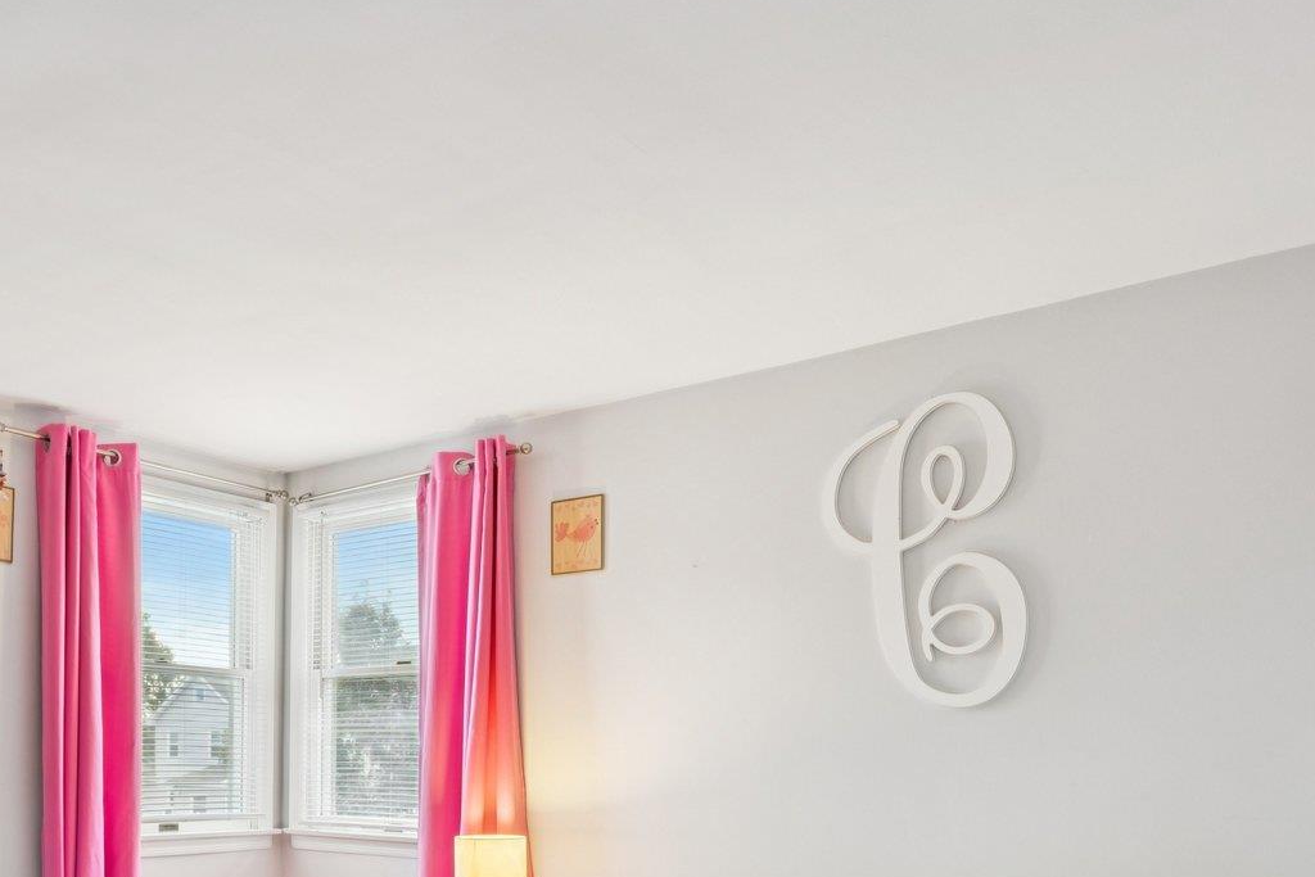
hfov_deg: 55.7
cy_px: 736
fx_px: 1169
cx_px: 318
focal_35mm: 32
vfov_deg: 39.1
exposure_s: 1/30
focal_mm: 16
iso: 400
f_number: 8
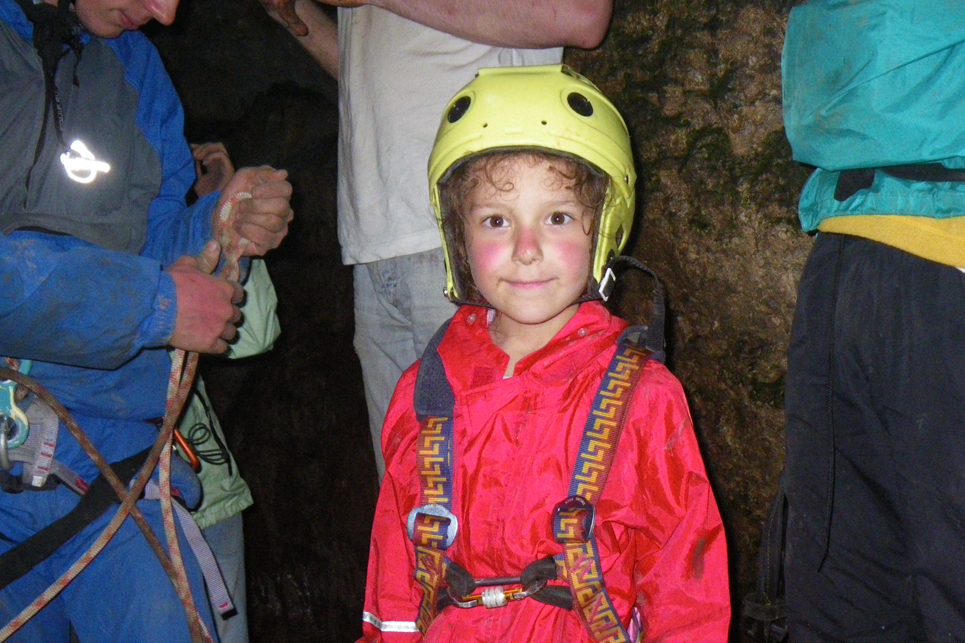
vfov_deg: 34.6
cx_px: 502
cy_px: 445
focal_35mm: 38
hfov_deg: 50.7
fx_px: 1019
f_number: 3.5
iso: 400
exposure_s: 1/50
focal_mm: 5
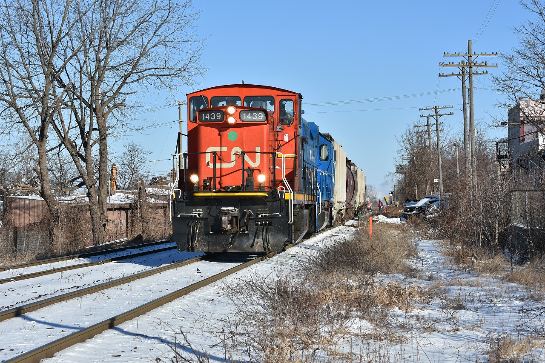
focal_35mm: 105
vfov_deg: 13.0
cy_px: 182
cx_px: 272
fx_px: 1589
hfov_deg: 19.5
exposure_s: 1/640
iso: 125
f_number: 8
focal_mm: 70
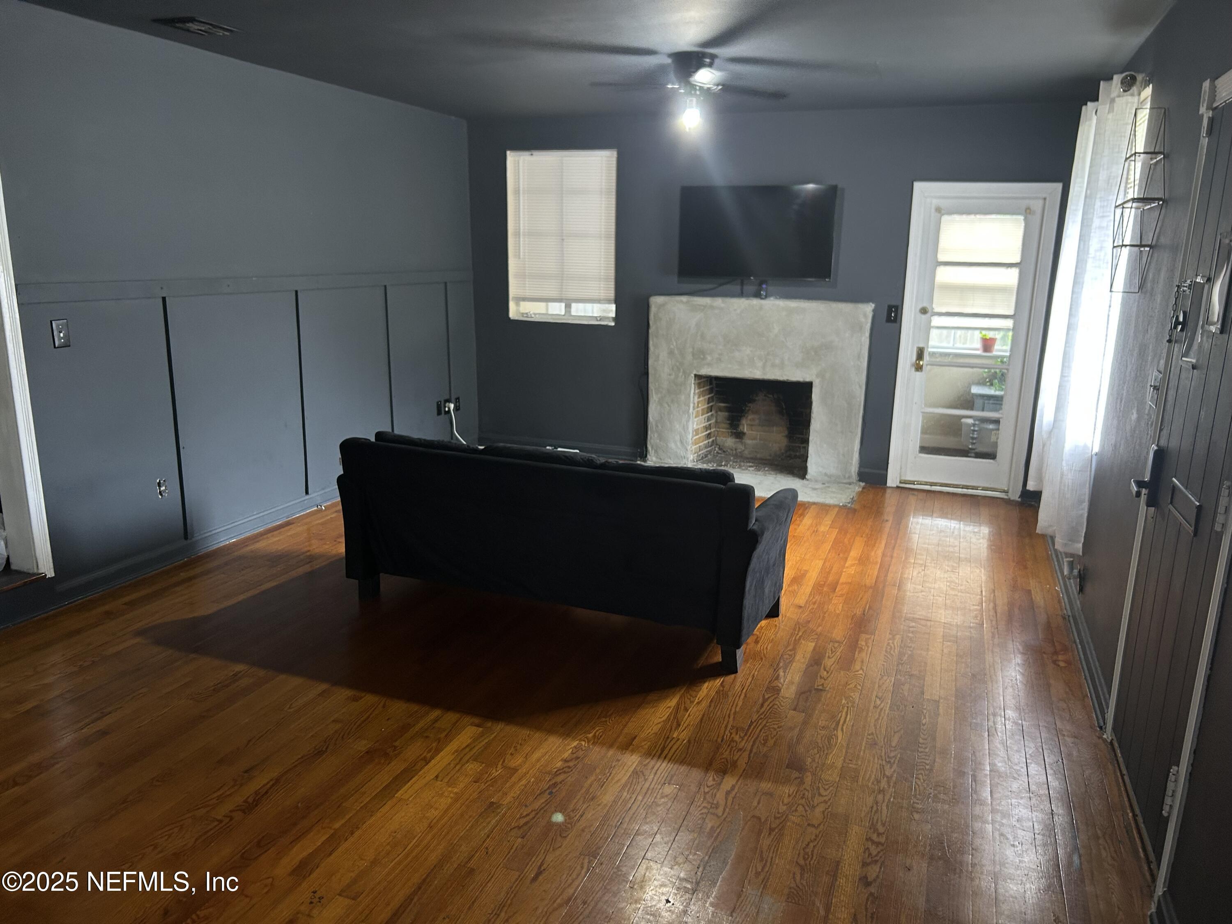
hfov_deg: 67.3
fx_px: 925
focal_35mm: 26
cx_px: 616
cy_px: 462
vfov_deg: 53.1
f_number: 1.5
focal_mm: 5.7
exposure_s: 1/60
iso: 100
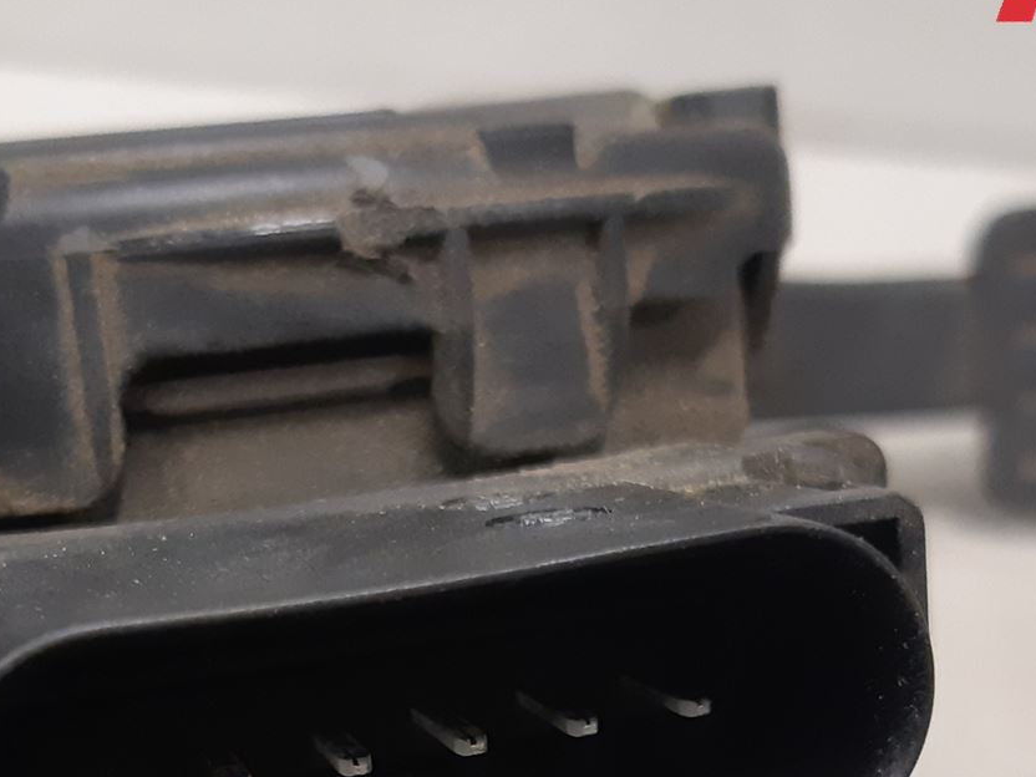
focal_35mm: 64
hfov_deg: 30.3
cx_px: 486
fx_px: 1915
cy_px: 768
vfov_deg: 22.1
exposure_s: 1/50
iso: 250
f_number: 1.7
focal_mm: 3.93
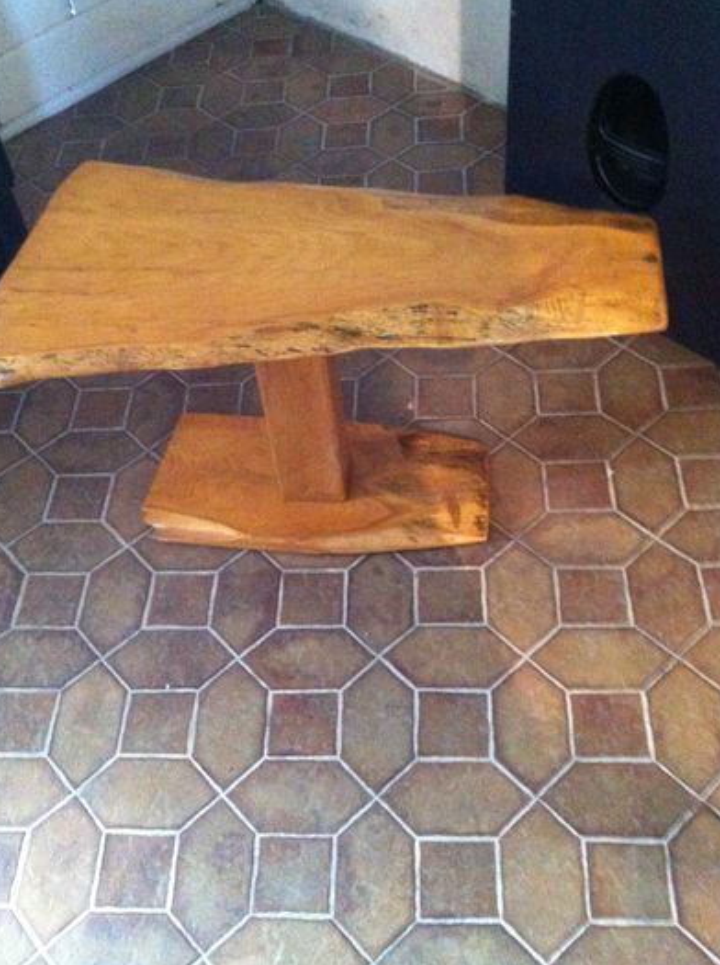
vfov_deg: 46.9
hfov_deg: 35.8
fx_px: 1112
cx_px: 314
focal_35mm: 40
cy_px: 461
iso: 1000
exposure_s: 1/15
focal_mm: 3.85
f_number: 2.8
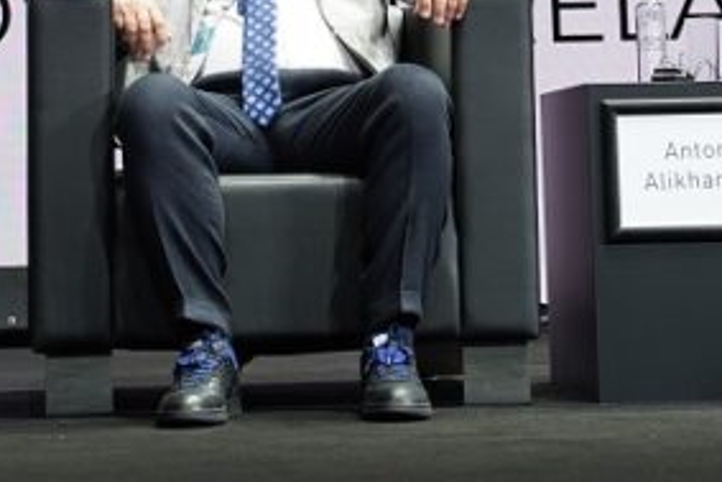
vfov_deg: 9.4
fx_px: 2829
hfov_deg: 14.5
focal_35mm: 141
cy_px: -300
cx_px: 314
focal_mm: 39
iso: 1000
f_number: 2.8
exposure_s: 1/400
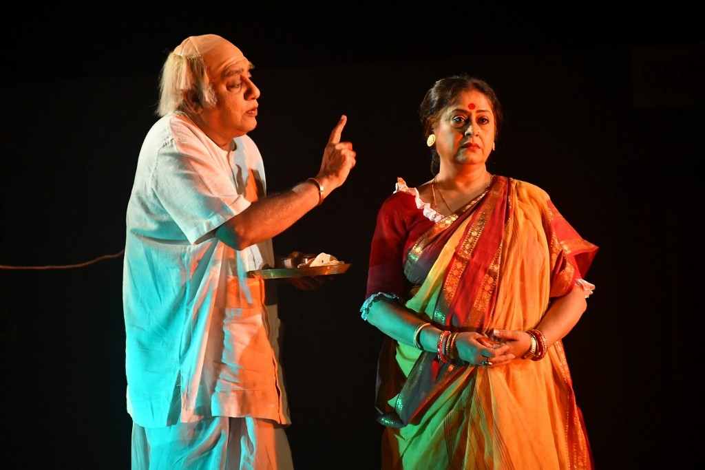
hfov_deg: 13.7
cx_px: 352
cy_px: 235
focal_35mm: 150
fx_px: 2938
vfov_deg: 9.2
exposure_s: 1/200
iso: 3200
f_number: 5.6
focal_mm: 100
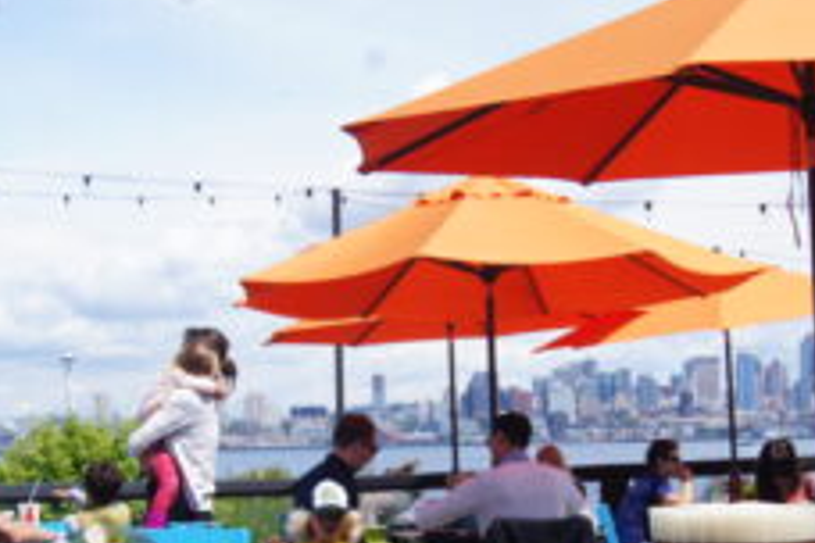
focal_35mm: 83
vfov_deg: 16.3
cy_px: 450
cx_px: 390
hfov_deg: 24.5
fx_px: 1879
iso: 100
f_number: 13
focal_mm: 28
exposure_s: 1/100
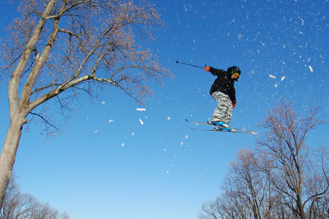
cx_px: 164
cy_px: 110
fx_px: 247
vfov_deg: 47.8
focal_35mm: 27
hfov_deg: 67.4
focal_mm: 18
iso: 400
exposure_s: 1/640
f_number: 8
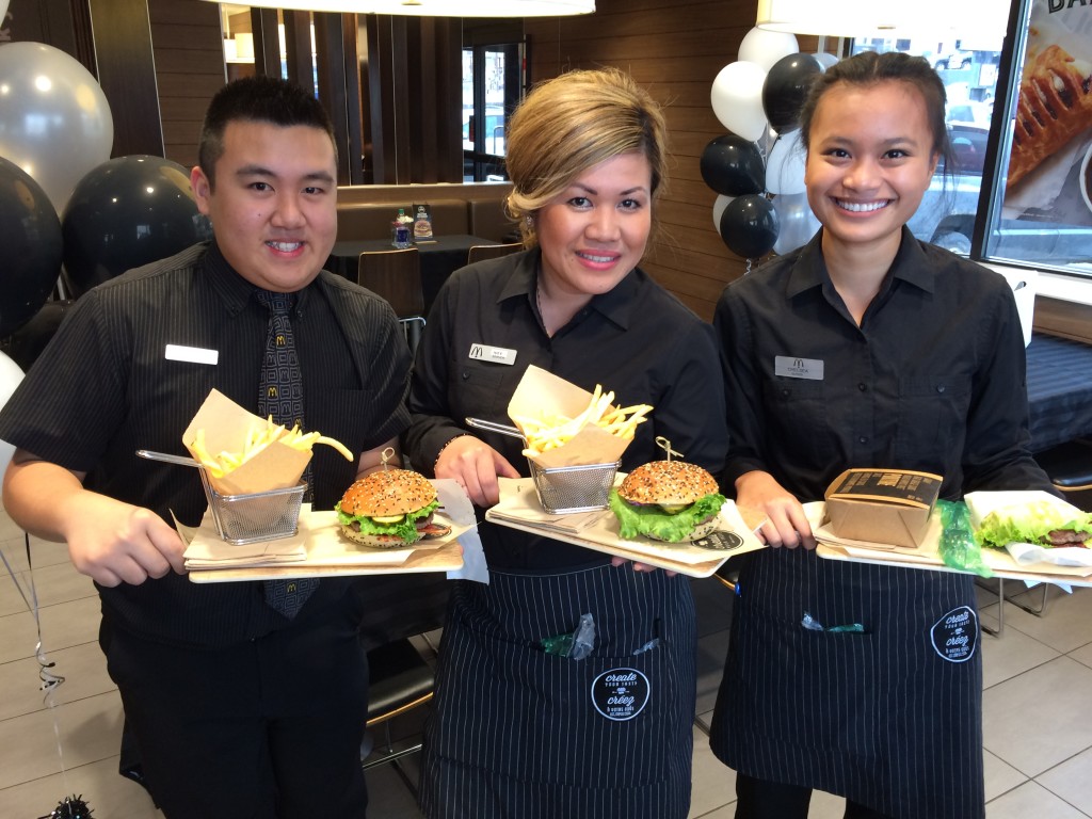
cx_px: 546
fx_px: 915
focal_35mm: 29
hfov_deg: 61.7
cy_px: 410
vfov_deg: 48.2
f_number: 2.2
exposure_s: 1/30
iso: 64
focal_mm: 4.15
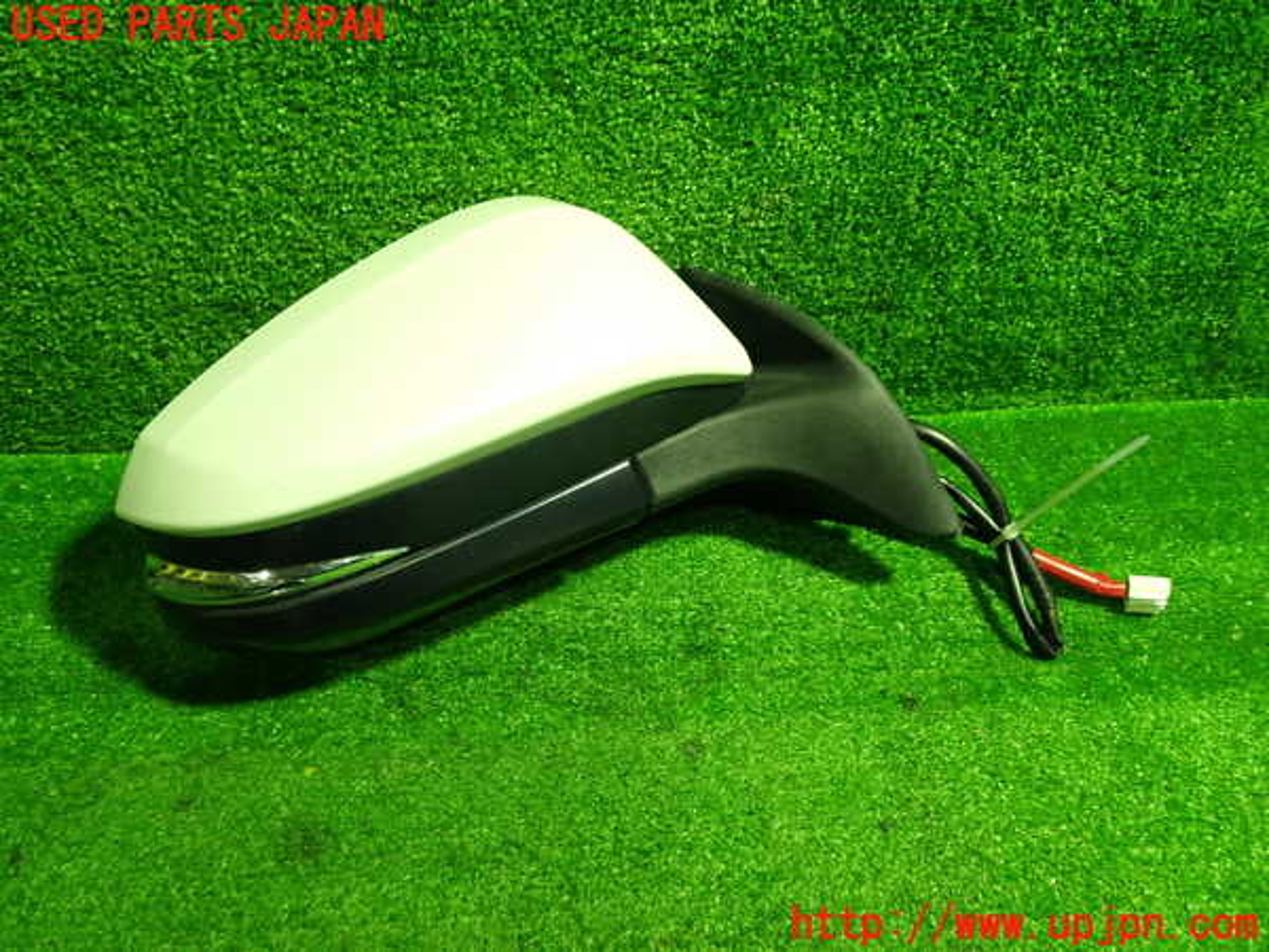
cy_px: 476
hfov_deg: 60.0
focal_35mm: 30
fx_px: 1100
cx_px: 634
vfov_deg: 46.8
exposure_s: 1/30
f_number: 2.3
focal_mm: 5.4
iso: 320
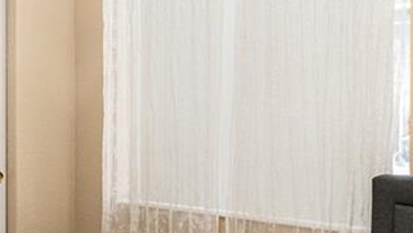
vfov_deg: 16.6
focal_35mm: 73
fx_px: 800
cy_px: 113
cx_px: 86
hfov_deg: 28.4
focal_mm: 14
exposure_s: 1/15
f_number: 8
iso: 500
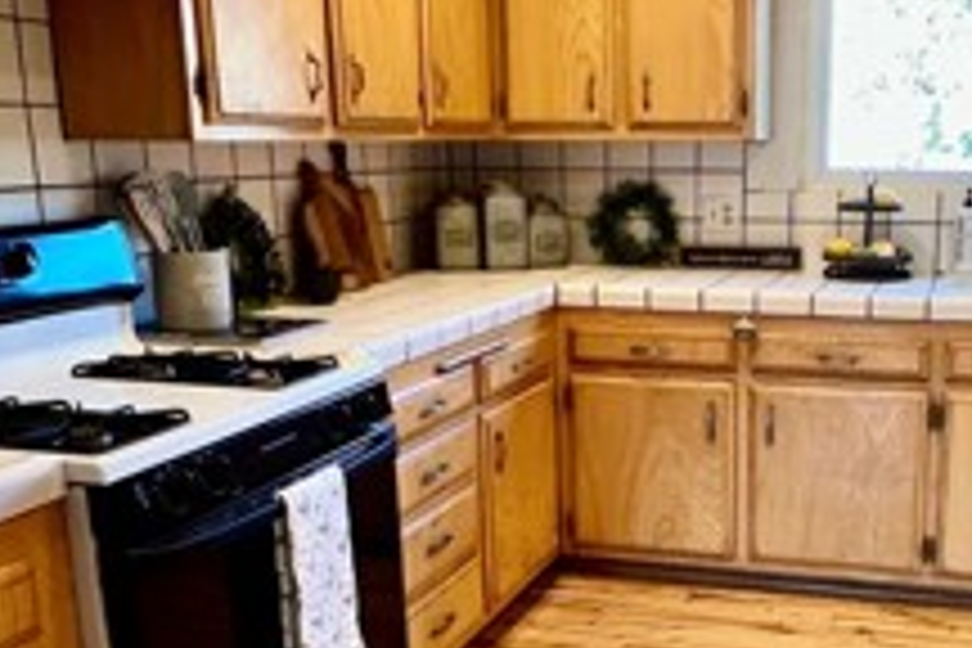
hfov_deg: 47.1
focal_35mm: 40
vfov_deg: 33.2
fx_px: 1080
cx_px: 698
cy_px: 414
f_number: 1.8
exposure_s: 1/60
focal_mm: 1.57
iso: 200
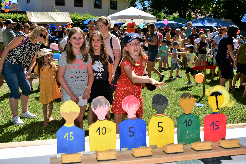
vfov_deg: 33.4
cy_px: 82
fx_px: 273
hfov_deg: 48.5
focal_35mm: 40
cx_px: 123
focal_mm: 40
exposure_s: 1/250
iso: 110
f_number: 7.1
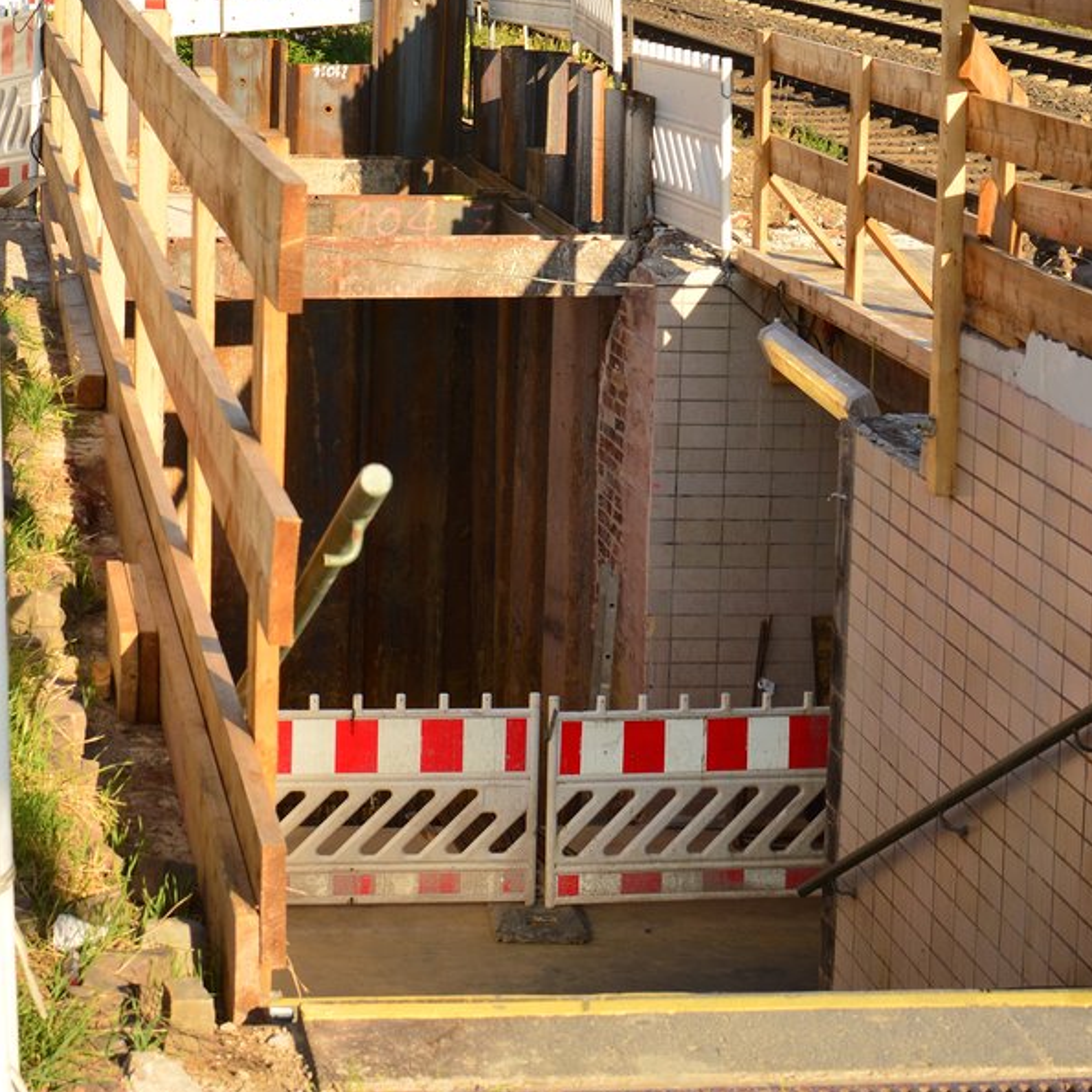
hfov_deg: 19.3
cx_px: 405
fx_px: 3207
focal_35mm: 90
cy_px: 149
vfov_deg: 19.0
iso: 100
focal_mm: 35
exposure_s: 1/125
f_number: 9
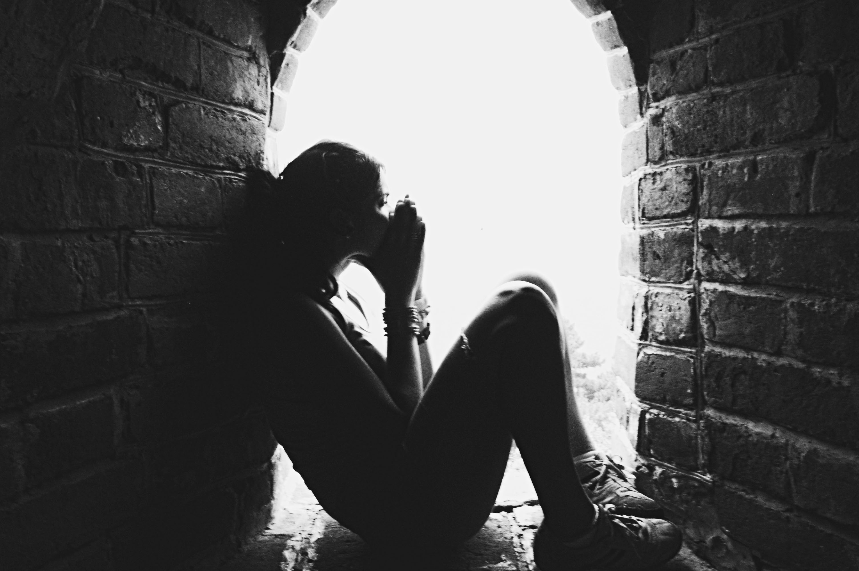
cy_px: 286
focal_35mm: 39
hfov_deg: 49.6
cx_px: 430
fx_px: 930
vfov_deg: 34.1
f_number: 25
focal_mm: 26
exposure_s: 1/13
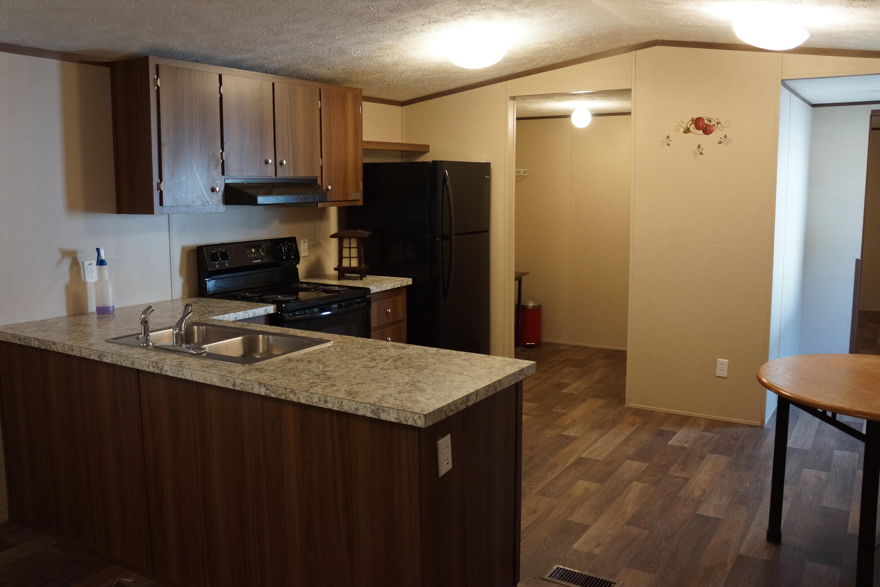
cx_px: 440
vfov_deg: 43.6
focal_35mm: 30
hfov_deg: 61.9
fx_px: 733
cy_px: 294
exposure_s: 1/250
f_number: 4
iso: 3200
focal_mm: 20
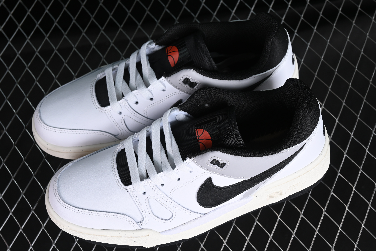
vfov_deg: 18.2
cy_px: 126
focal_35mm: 75
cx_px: 188
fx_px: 783
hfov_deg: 27.0
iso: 160
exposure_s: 1/60
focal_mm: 50
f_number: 7.1
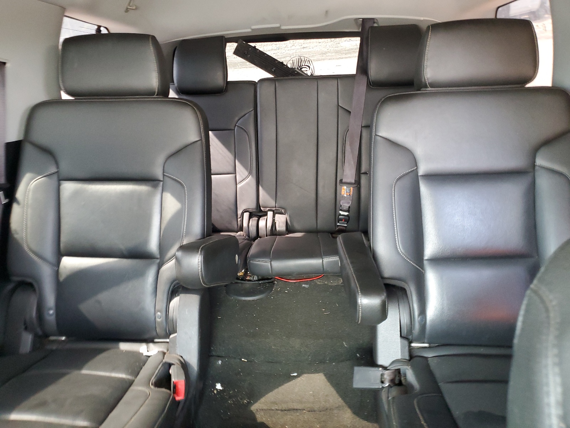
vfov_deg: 53.1
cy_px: 214
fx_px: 428
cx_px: 285
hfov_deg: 67.3
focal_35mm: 26
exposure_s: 1/24
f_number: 1.5
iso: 292
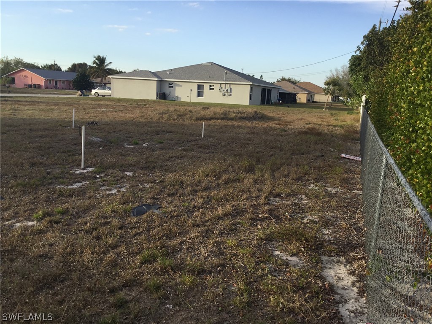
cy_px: 162
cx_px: 216
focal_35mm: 31
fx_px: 387
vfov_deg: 45.4
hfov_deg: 58.4
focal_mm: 3.3
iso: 25
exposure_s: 1/684
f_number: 2.4
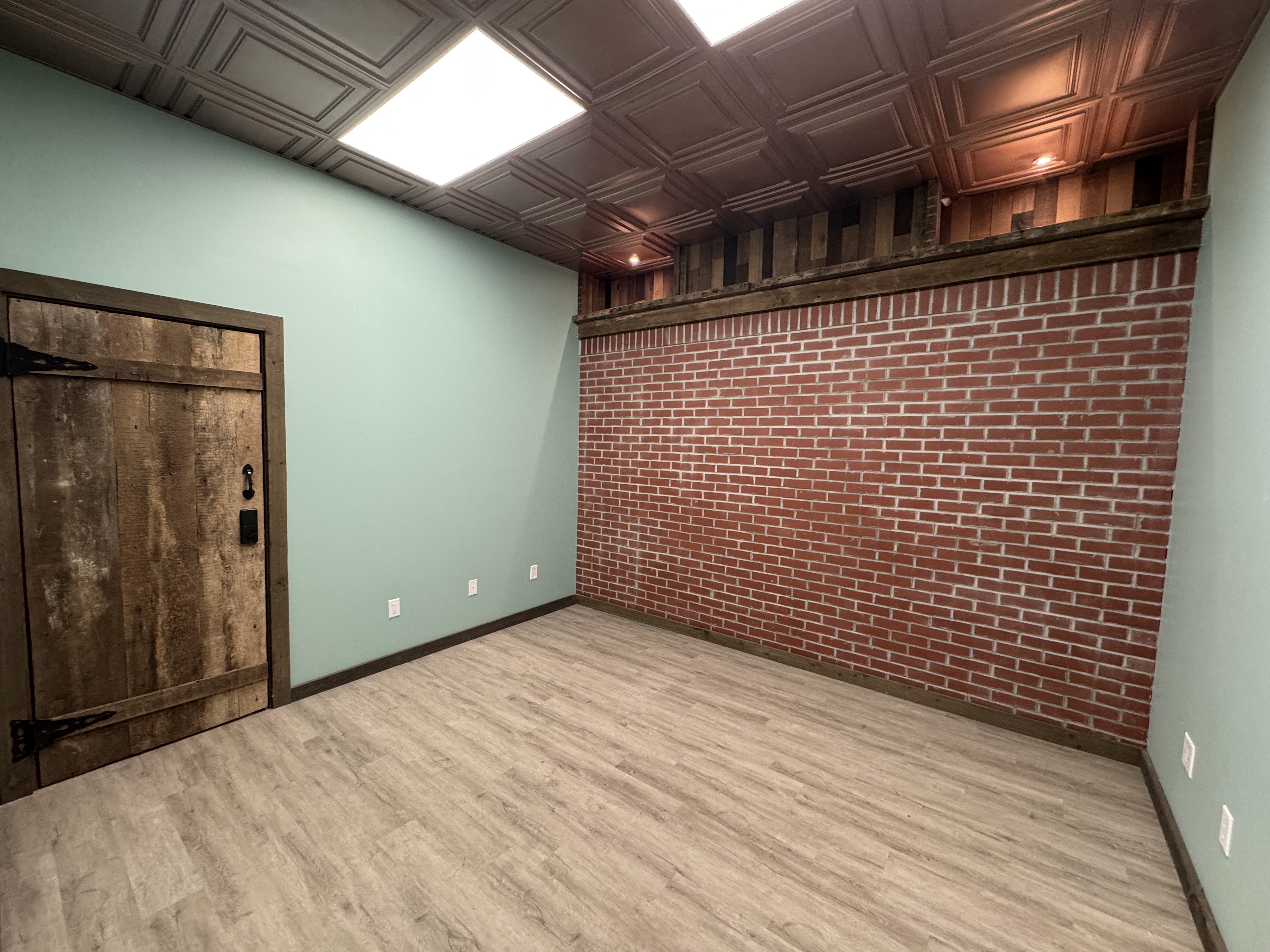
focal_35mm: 14
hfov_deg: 102.1
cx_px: 635
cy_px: 476
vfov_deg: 85.7
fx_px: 514
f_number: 2.2
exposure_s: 1/60
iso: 250
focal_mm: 2.22
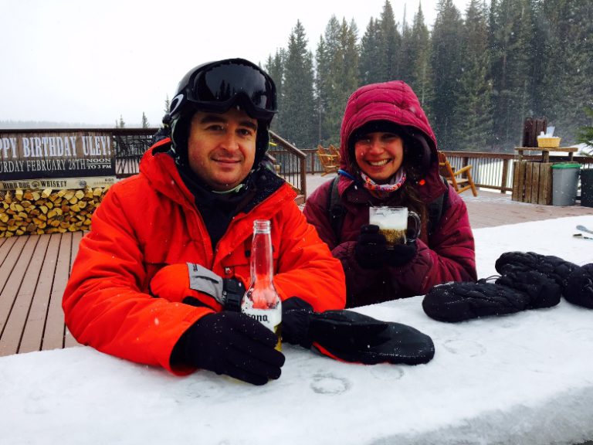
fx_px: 497
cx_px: 296
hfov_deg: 61.7
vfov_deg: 48.2
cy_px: 222
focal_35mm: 29
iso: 32
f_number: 2.2
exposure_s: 1/964
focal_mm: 4.15
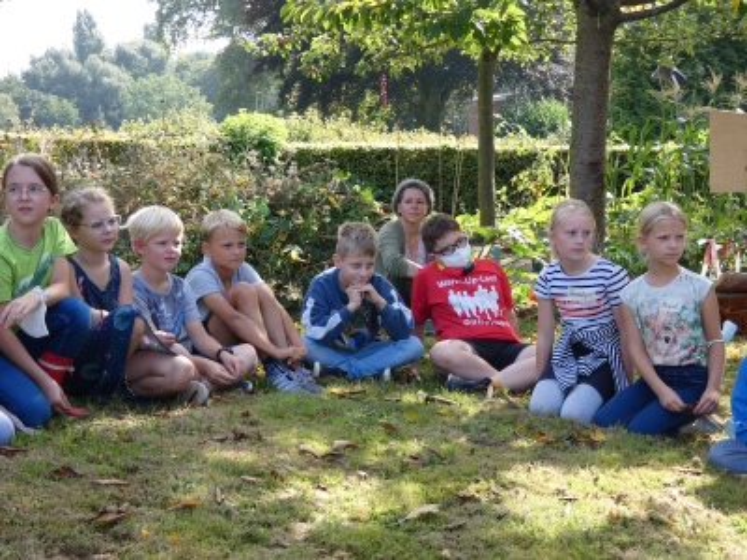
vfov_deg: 22.3
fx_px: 1424
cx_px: 374
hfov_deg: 29.4
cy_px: 280
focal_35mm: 66
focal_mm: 11.9
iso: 80
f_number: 4.2
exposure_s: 1/125
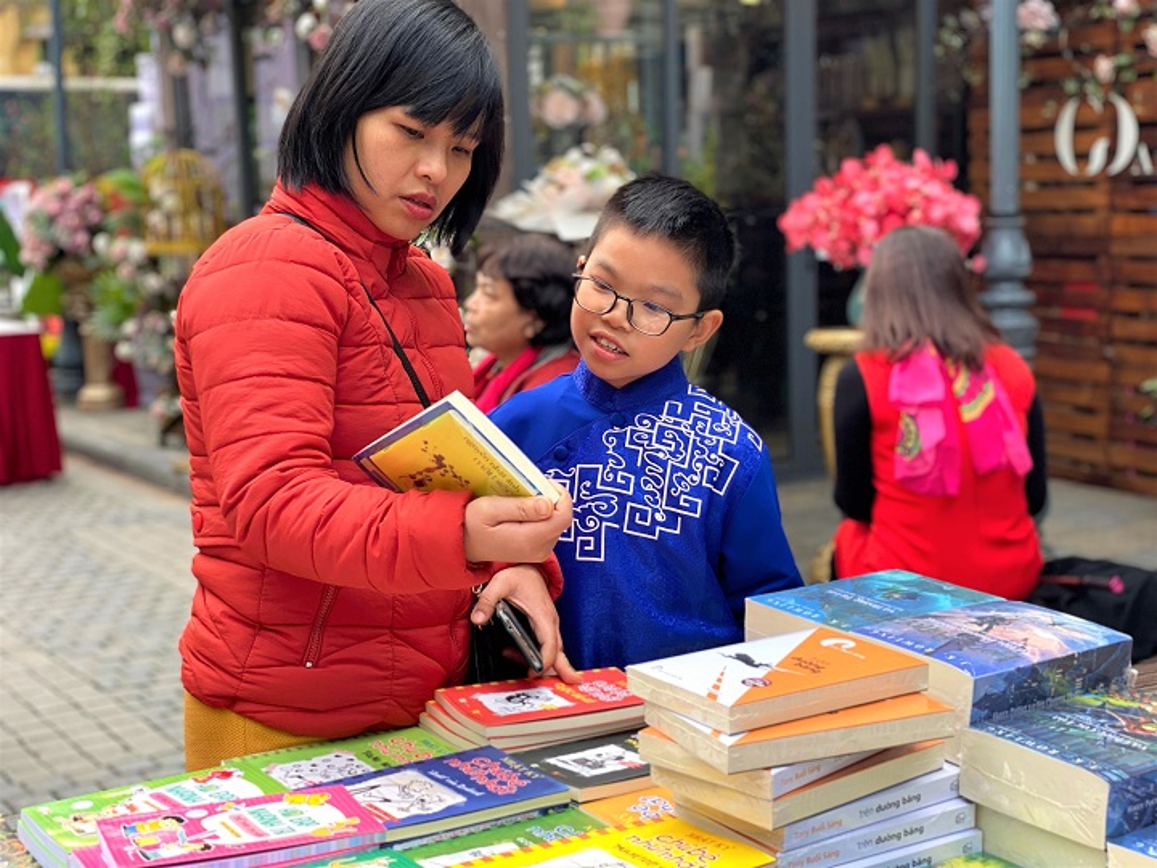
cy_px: 434
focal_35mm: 52
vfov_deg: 28.0
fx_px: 1738
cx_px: 578
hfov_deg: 36.8
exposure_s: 1/100
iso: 50
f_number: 2
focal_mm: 6
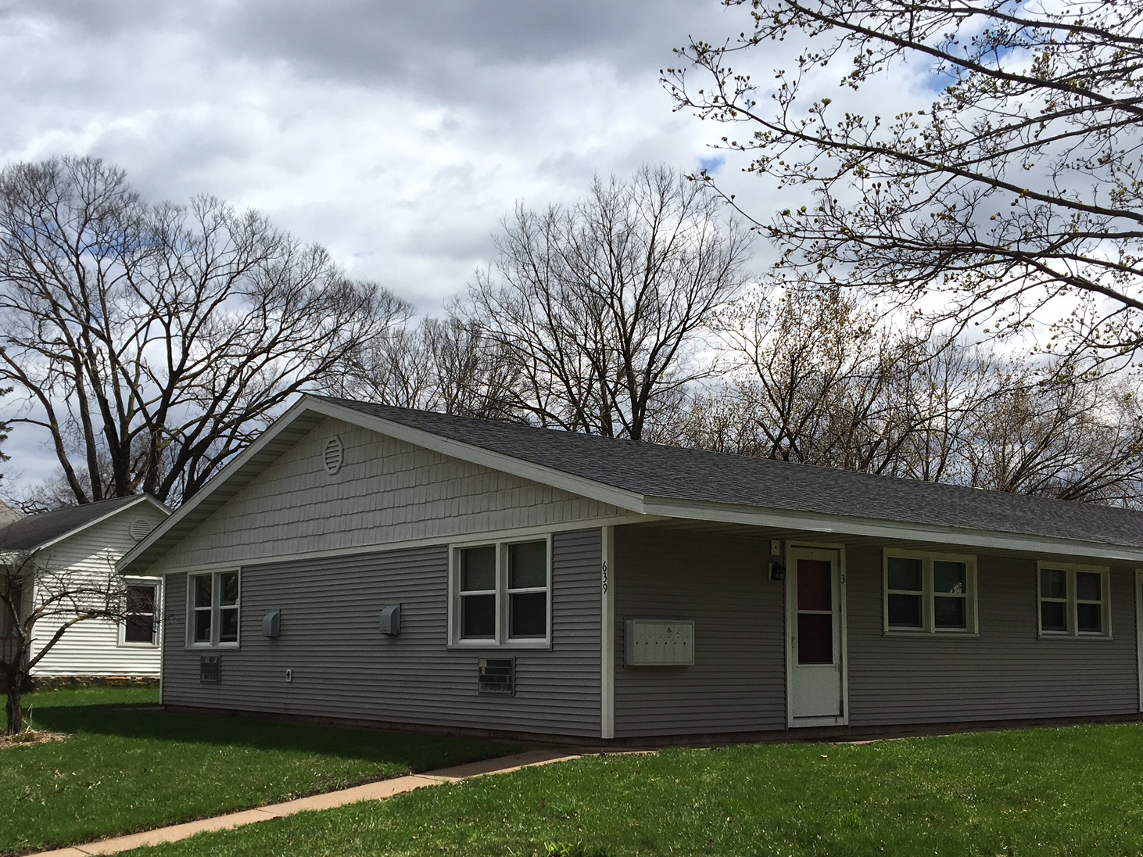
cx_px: 586
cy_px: 566
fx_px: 1321
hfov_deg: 46.8
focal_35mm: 40
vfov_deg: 35.6
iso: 25
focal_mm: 4.15
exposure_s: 1/2653
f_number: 2.2
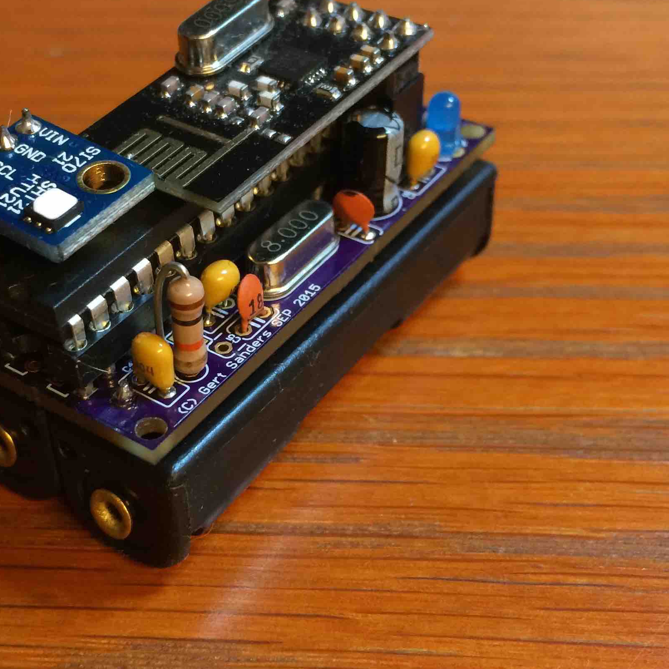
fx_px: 1137
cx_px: 227
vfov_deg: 32.6
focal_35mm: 52
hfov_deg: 32.5
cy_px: 420
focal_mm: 4.15
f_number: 2.2
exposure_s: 1/33
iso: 160
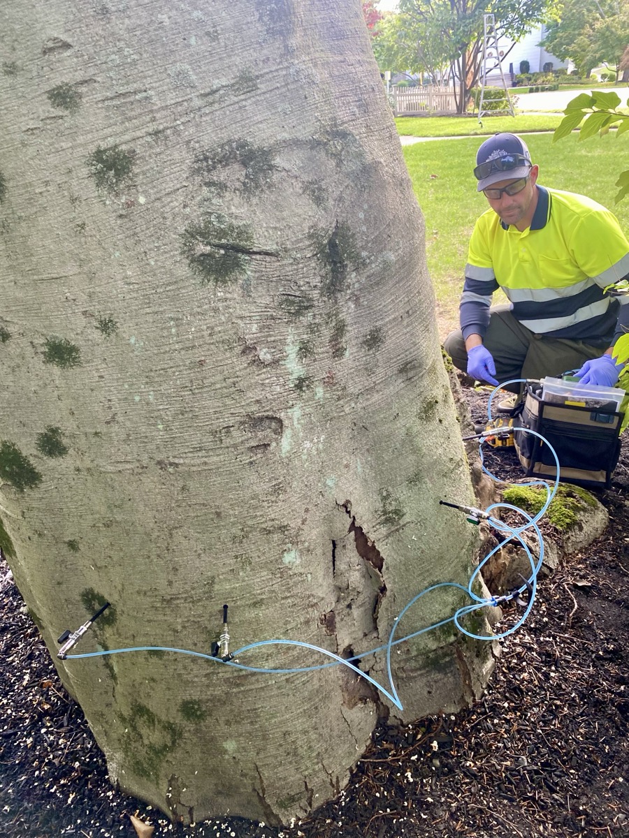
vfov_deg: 67.3
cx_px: 314
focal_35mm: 26
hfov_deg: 53.1
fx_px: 630
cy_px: 419
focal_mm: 4.25
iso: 125
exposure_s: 1/121
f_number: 1.8
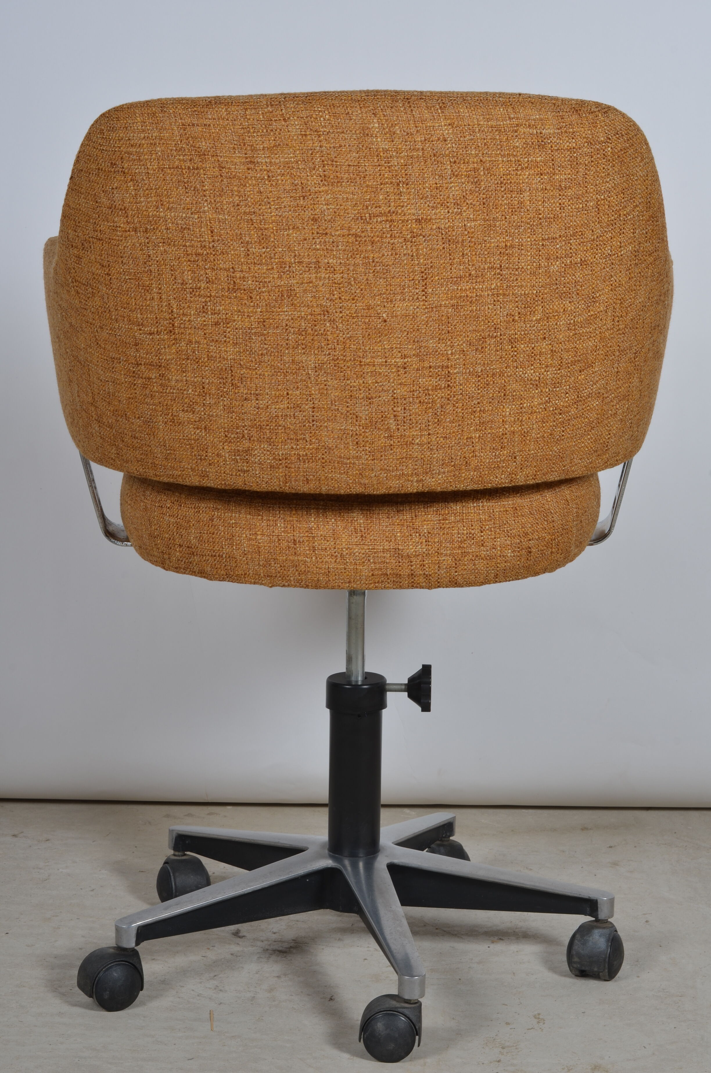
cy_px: 536
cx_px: 356
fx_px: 2232
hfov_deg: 18.1
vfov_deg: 27.0
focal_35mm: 75
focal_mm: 50
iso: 100
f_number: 14
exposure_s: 1/125
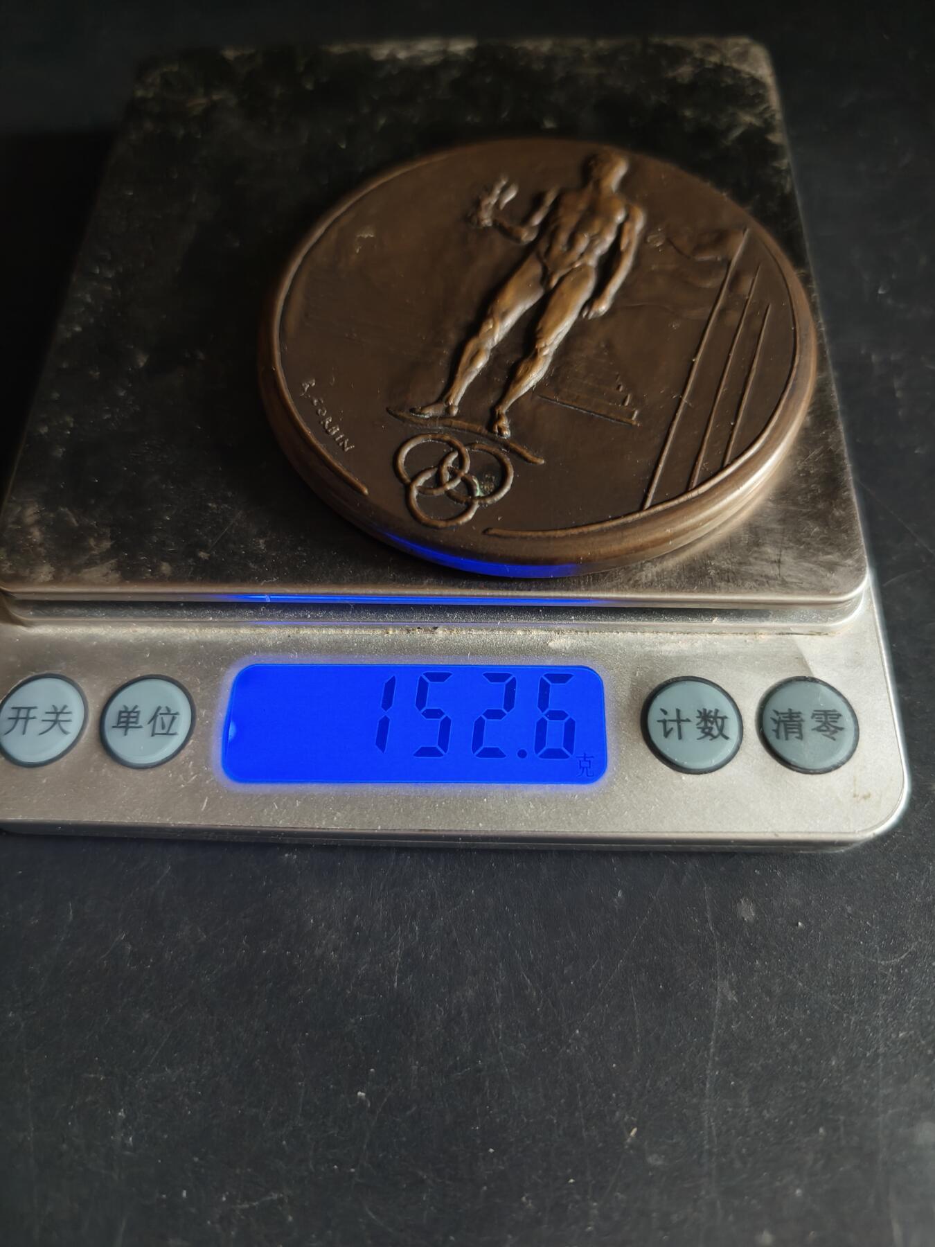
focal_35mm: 23
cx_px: 468
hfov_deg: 58.9
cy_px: 624
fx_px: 828
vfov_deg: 73.9
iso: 640
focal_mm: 6.06
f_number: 1.6
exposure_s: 1/100
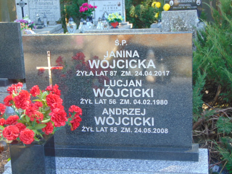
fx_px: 476
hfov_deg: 27.4
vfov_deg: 20.7
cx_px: 116
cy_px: 87
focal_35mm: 71
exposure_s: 1/40
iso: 80
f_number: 3.7
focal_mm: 12.8
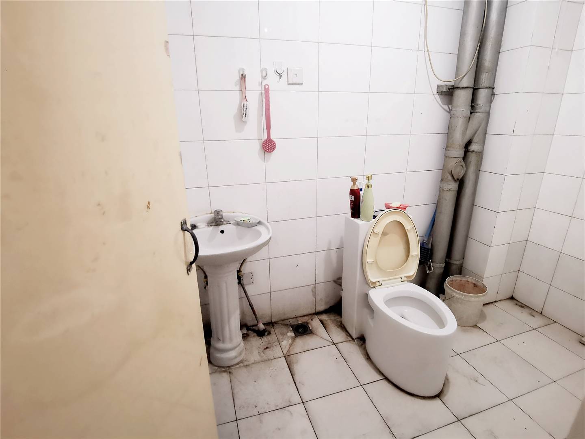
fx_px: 287
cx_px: 292
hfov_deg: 91.0
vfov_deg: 74.7
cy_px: 220
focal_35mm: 17
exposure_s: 1/24
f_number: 2.2
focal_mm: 2.26
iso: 800
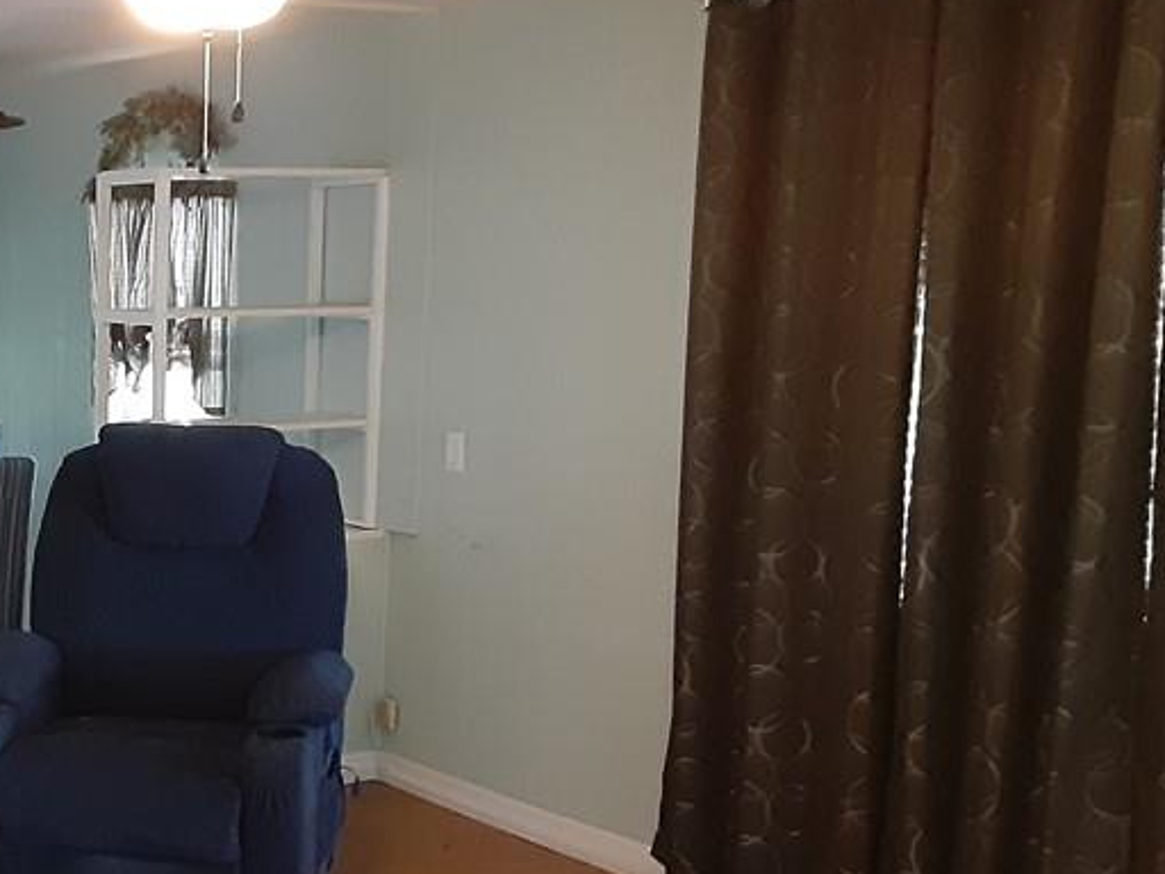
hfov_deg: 33.0
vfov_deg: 26.9
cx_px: 39
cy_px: 589
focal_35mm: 54
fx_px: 1817
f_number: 1.9
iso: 500
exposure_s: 1/24
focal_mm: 2.91
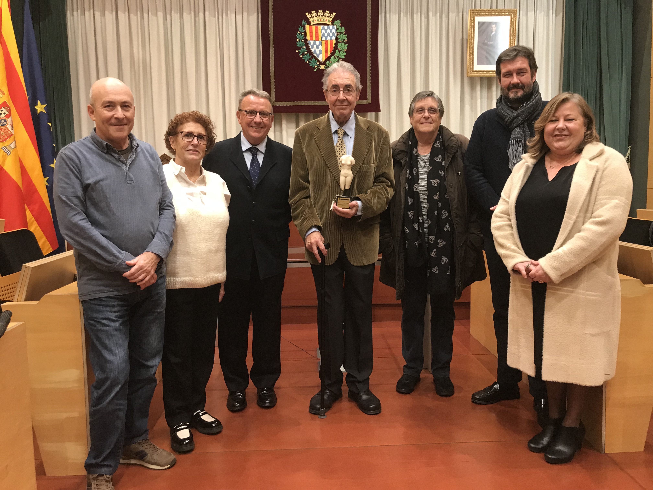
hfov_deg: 63.4
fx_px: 528
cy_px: 245
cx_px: 326
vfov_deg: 49.7
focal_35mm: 28
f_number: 1.8
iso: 40
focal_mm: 3.99
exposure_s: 1/17
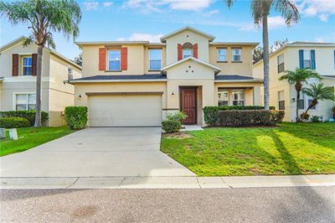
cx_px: 168
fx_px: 167
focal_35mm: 18
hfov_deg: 90.0
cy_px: 112
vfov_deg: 67.3
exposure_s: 1/400
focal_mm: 12
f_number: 7.1
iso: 400
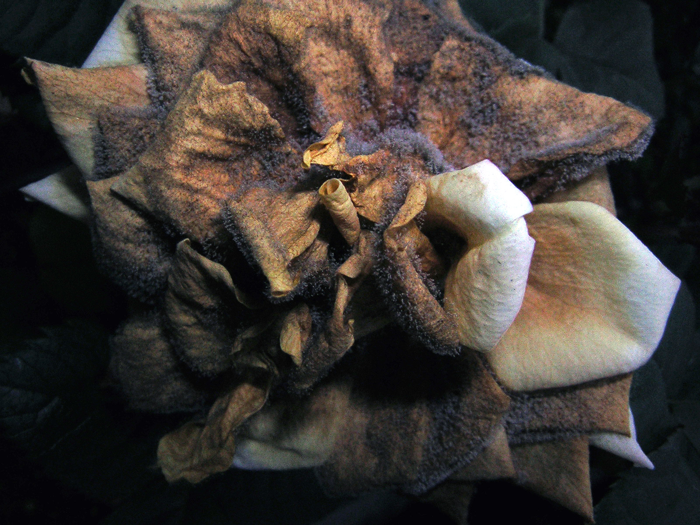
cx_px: 350
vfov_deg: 39.7
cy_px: 262
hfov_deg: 51.4
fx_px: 728
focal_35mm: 36
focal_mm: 4.7
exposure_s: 1/60.1
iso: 50
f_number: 5.2
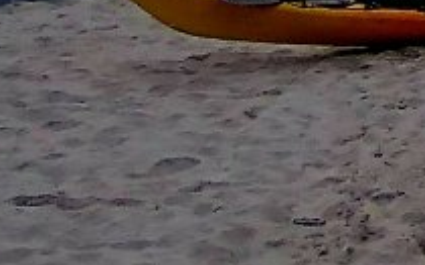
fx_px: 1123
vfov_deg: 11.1
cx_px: 820
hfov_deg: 16.8
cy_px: -385
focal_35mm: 97
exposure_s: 1/3333
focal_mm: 1.4
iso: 50
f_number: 2.2
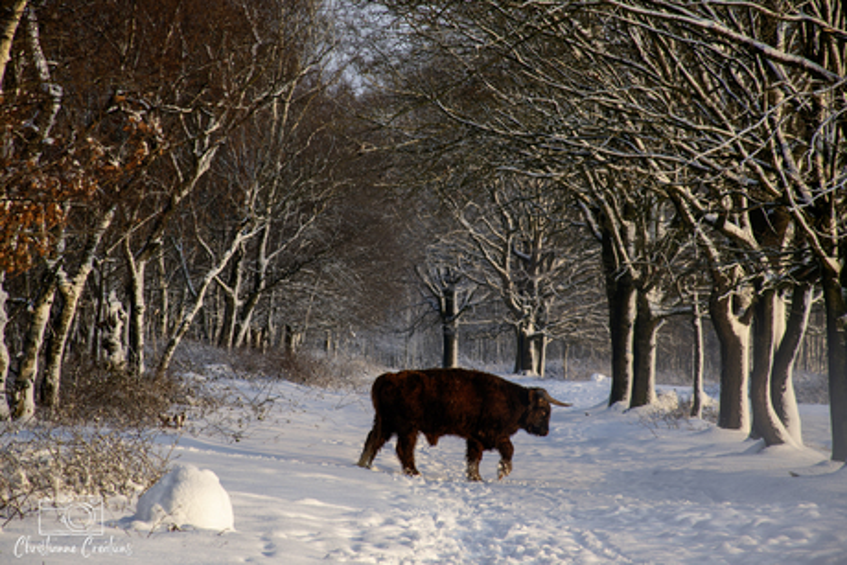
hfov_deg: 9.8
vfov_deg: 6.5
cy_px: 282
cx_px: 424
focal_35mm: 210
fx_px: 4942
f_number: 9
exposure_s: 1/250
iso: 320
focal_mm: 140
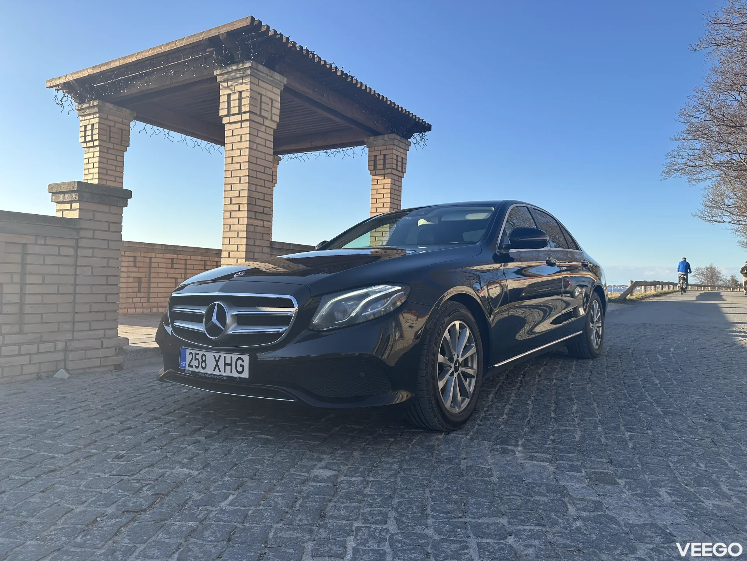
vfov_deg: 56.8
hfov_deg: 71.6
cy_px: 280
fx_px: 518
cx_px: 374
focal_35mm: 24
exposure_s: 1/2203
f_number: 1.78
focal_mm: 6.86
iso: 80
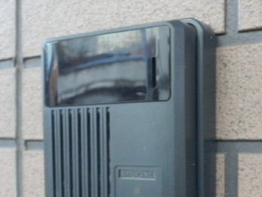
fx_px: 462
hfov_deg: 31.7
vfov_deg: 23.8
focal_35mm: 61
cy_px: 149
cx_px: 139
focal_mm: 5.9
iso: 500
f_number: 3.7
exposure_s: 1/30
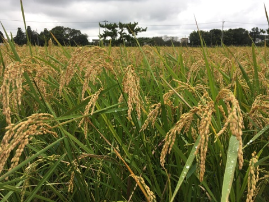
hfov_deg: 61.7
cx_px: 134
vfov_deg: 48.2
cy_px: 101
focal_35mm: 29
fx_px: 225
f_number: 2.2
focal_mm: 4.15
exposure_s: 1/234
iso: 25
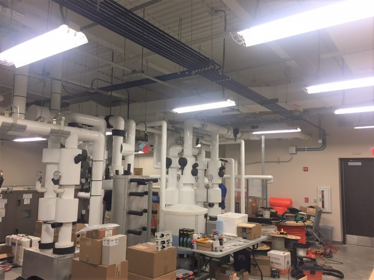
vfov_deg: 48.2
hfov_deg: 61.7
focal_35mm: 29
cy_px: 140
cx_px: 187
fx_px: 313
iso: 32
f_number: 2.2
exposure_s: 1/30
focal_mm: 4.15
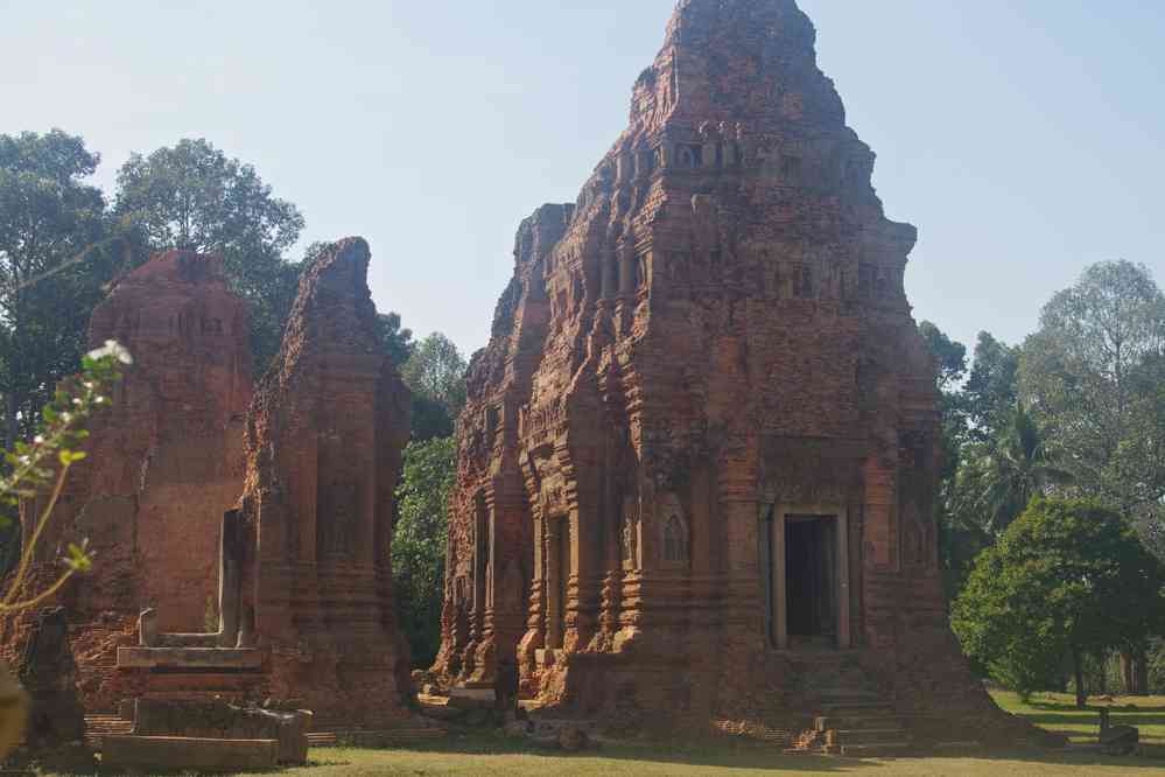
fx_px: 1505
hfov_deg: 42.3
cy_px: 388
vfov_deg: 28.9
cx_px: 582
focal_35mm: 46
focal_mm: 31
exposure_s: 1/200
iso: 200
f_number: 5.6
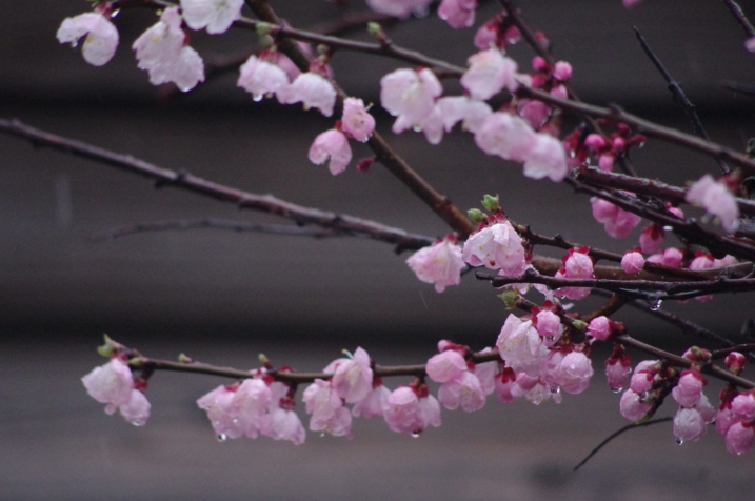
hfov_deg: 4.1
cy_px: 255
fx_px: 10514
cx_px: 359
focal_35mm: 502
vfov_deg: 2.7
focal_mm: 300
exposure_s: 1/400
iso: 3200
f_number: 5.8
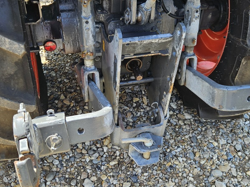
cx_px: 130
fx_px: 296
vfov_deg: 35.1
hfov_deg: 45.8
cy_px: 88
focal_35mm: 41
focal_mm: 5.4
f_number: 1.8
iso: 25
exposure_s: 1/240
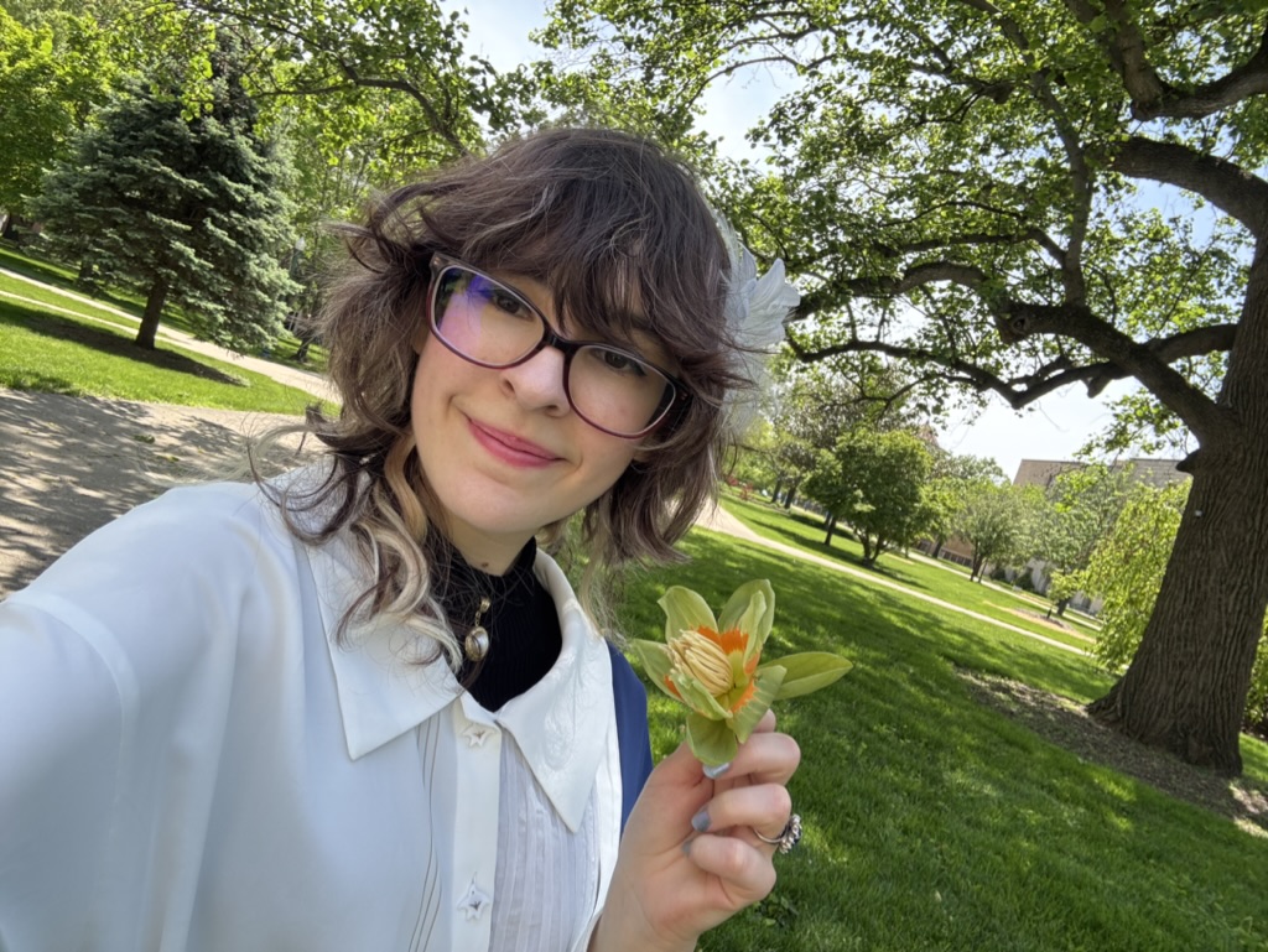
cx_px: 634
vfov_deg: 58.9
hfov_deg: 73.9
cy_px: 476
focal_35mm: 23
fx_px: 843
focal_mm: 2.69
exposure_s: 1/172
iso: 25
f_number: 1.9
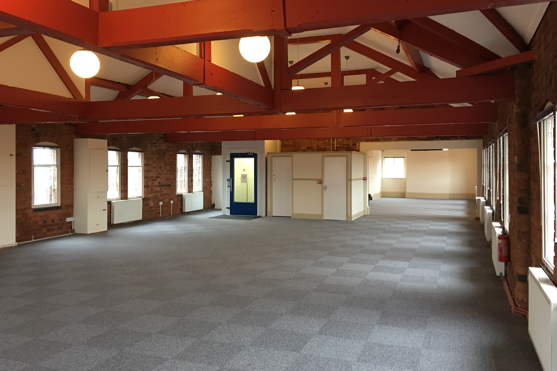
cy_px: 170
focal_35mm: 31
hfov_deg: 60.3
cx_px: 272
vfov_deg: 42.3
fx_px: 480
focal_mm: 4.15
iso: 80
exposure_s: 1/17
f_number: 2.2
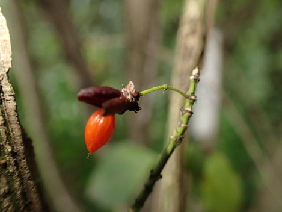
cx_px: 142
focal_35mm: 32
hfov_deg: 56.8
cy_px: 104
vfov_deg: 44.2
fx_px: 261
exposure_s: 1/125
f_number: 2.3
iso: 320
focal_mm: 5.4
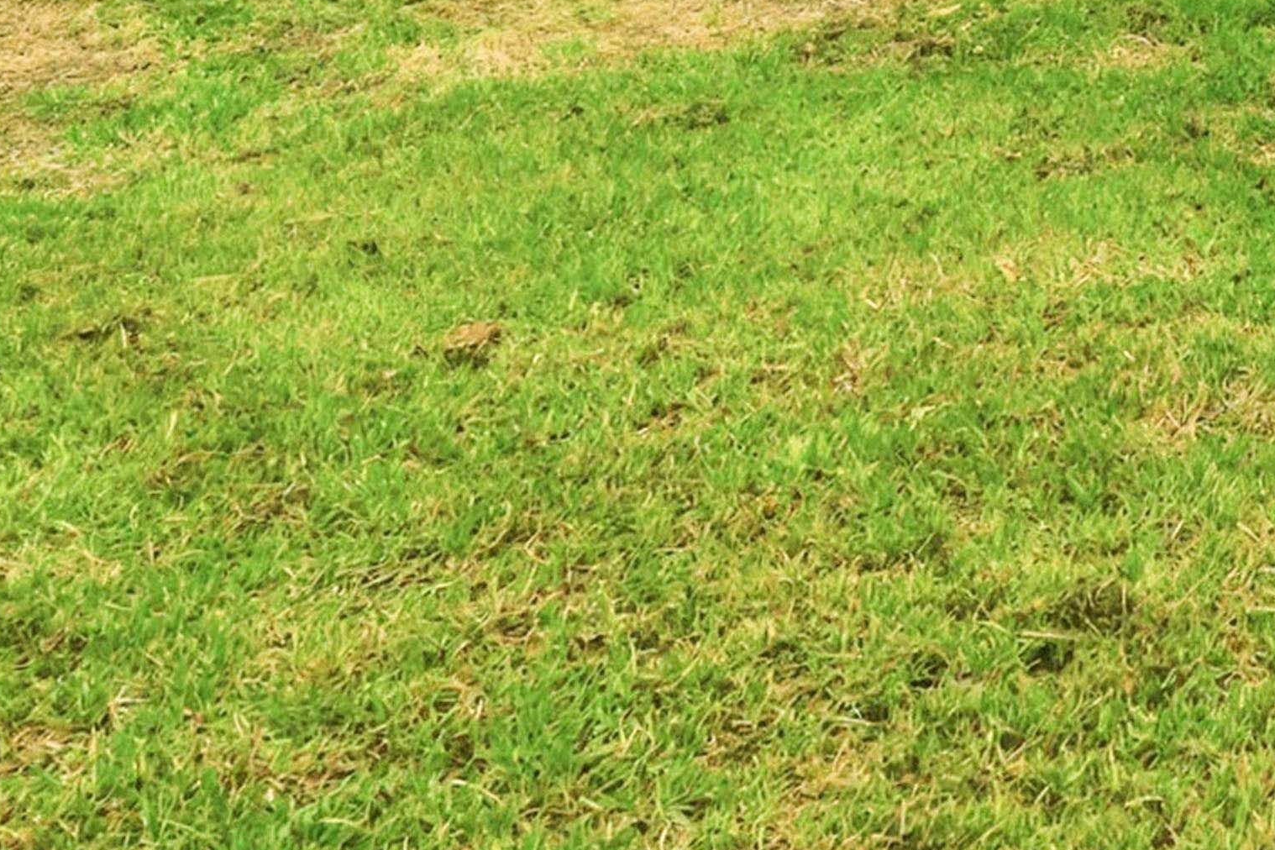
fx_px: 2621
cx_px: 1730
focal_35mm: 74
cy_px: -767
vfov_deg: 15.4
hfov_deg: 23.6
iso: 320
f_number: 9
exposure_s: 1/800
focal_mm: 16
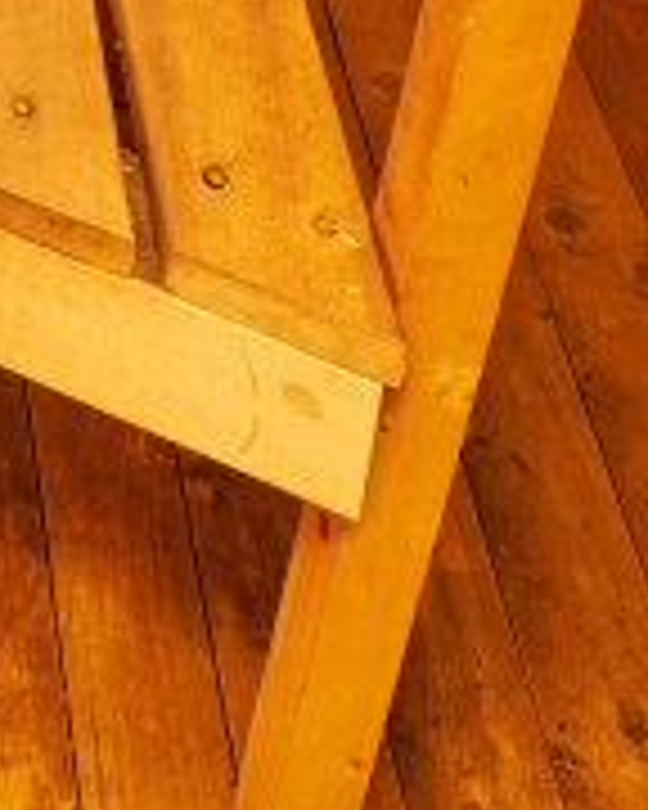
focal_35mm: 118
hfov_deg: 12.2
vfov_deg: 14.0
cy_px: -747
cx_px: -418
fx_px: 2829
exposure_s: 1/80
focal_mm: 12
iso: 1600
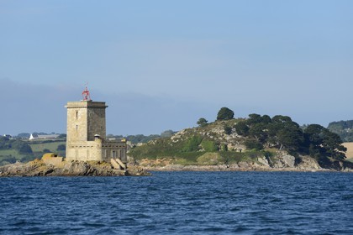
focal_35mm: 200
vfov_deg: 6.9
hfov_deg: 10.3
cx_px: 176
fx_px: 1961
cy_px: 118
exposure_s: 1/1600
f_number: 7.1
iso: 400
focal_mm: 200
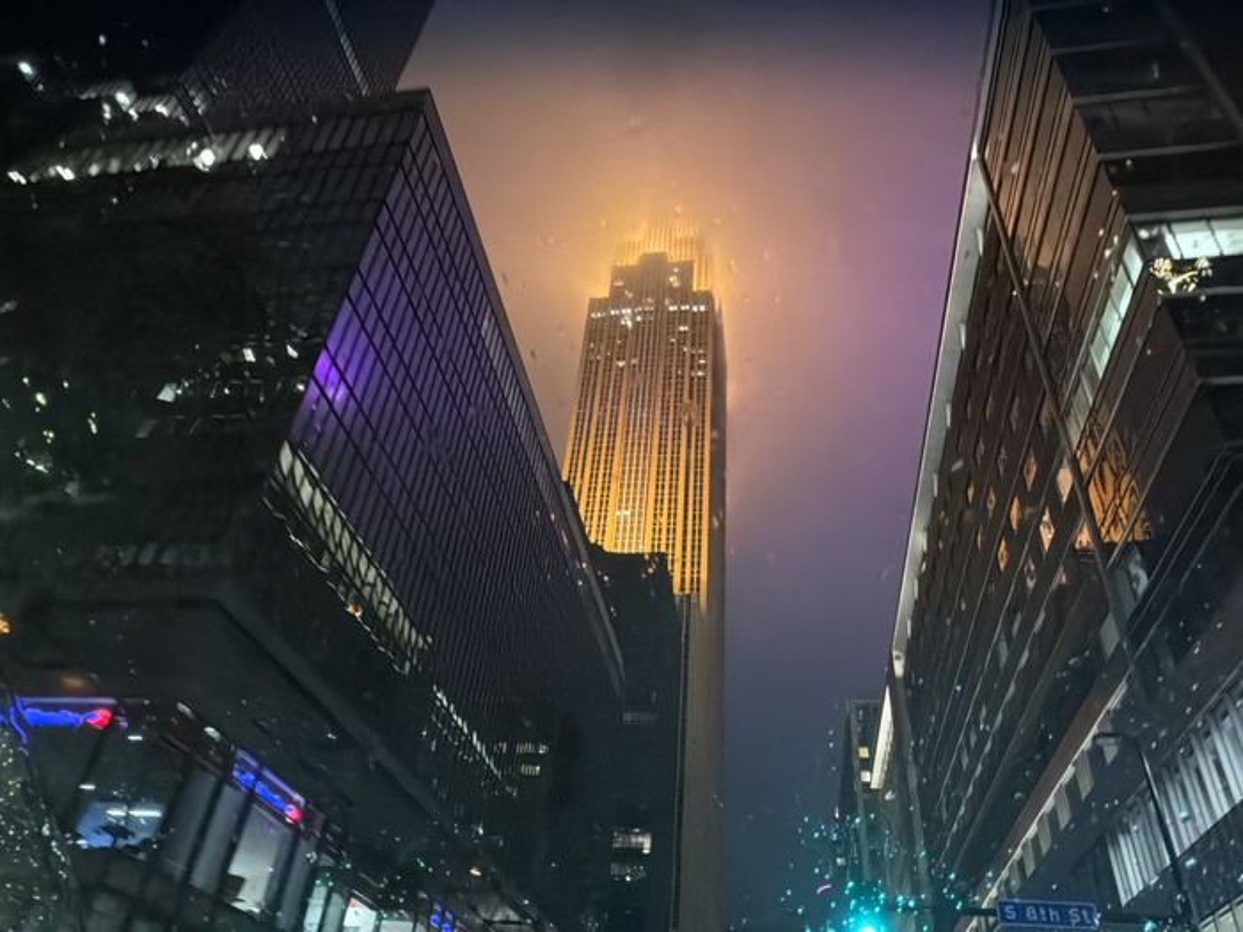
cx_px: 622
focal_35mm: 24
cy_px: 466
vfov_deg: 56.8
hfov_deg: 71.6
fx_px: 862
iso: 1000
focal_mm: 6.76
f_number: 1.78
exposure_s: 1/40
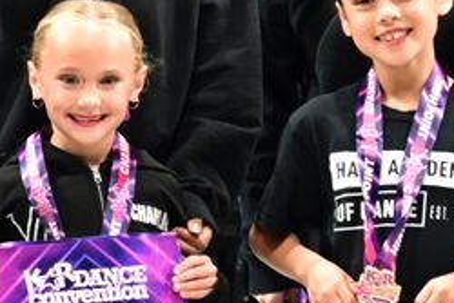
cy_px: 16
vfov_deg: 1.1
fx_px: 15141
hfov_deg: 1.7
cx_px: 127
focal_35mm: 1200
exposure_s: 1/1000
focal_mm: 200
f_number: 2.8
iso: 2500
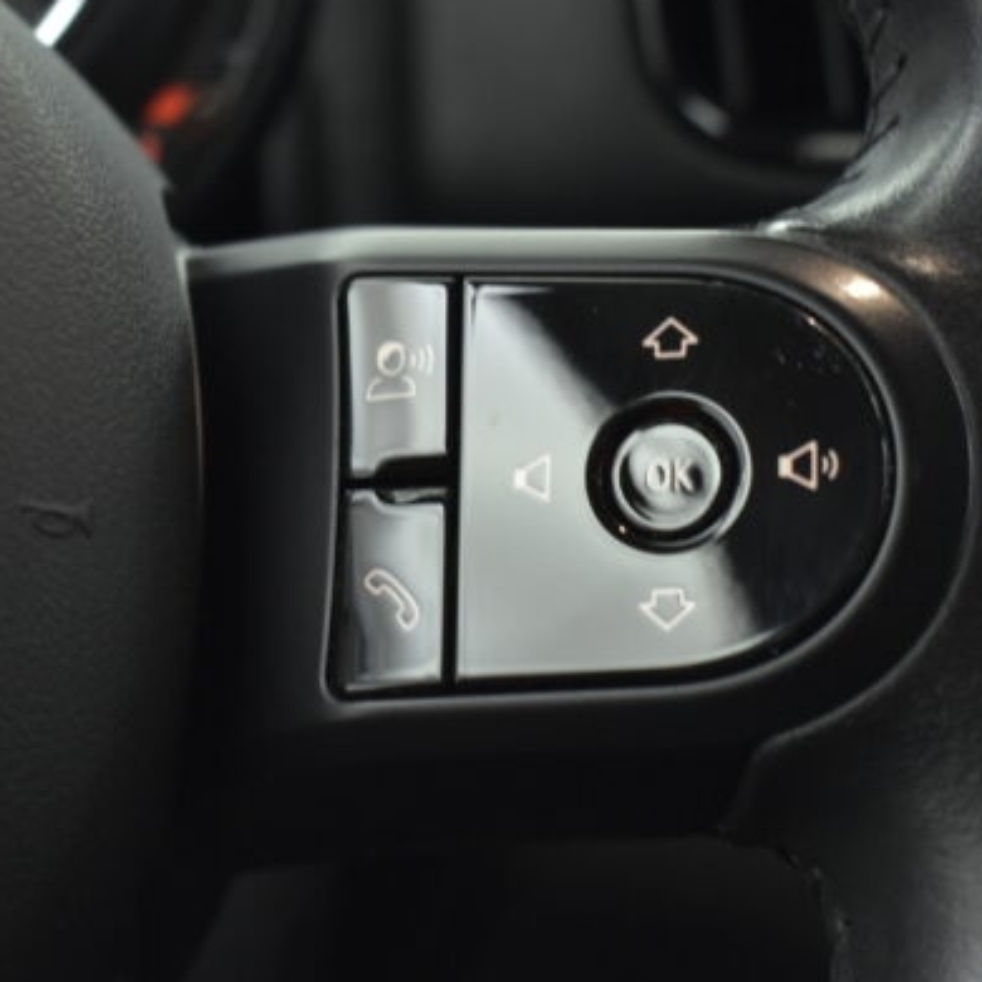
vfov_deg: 22.2
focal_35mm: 78
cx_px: 496
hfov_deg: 22.2
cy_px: 568
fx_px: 2498
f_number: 4.2
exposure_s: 1/50
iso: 1600
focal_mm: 31
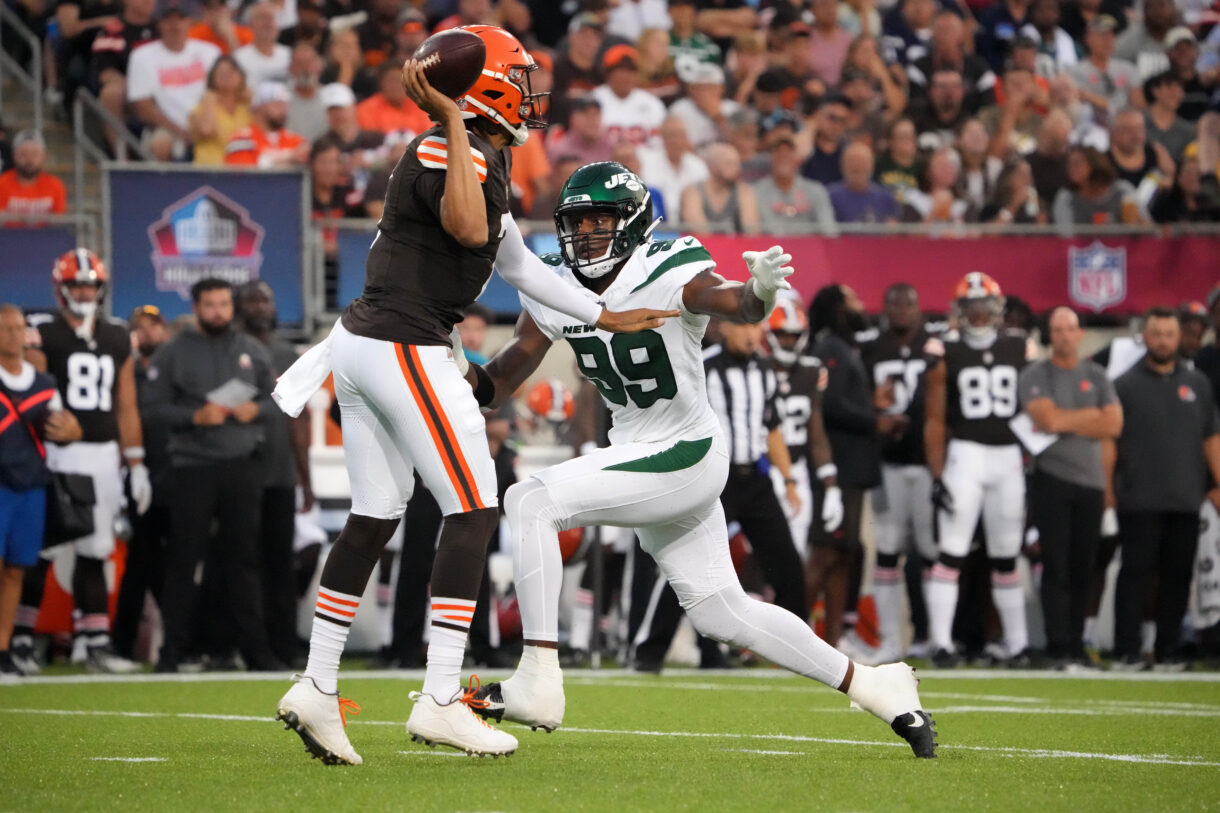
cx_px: 610
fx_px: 12265
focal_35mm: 362
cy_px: 406
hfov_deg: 5.7
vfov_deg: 3.8
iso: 12800
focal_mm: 362
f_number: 6.3
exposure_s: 1/2000
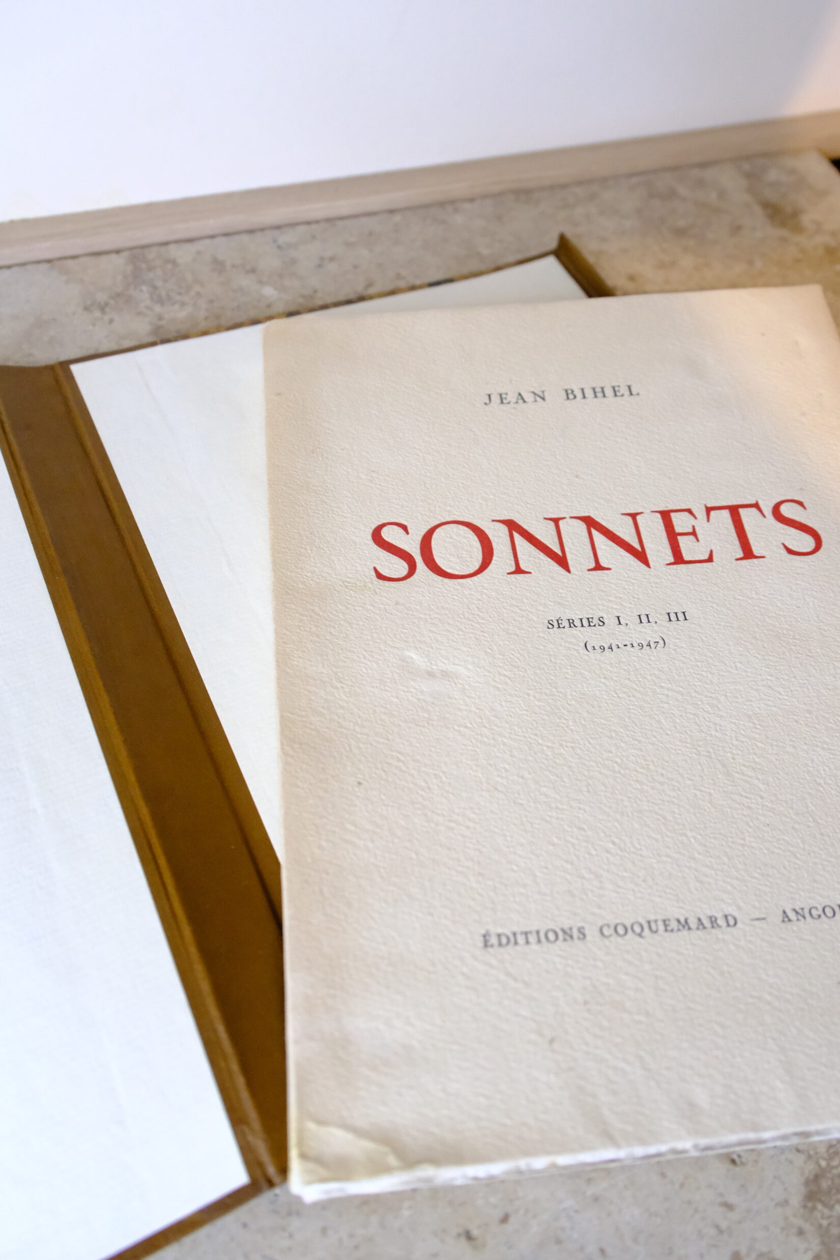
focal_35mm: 28
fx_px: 980
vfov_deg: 65.5
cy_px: 607
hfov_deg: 46.4
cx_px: 423
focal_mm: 18
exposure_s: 1/100
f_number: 3.5
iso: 4000
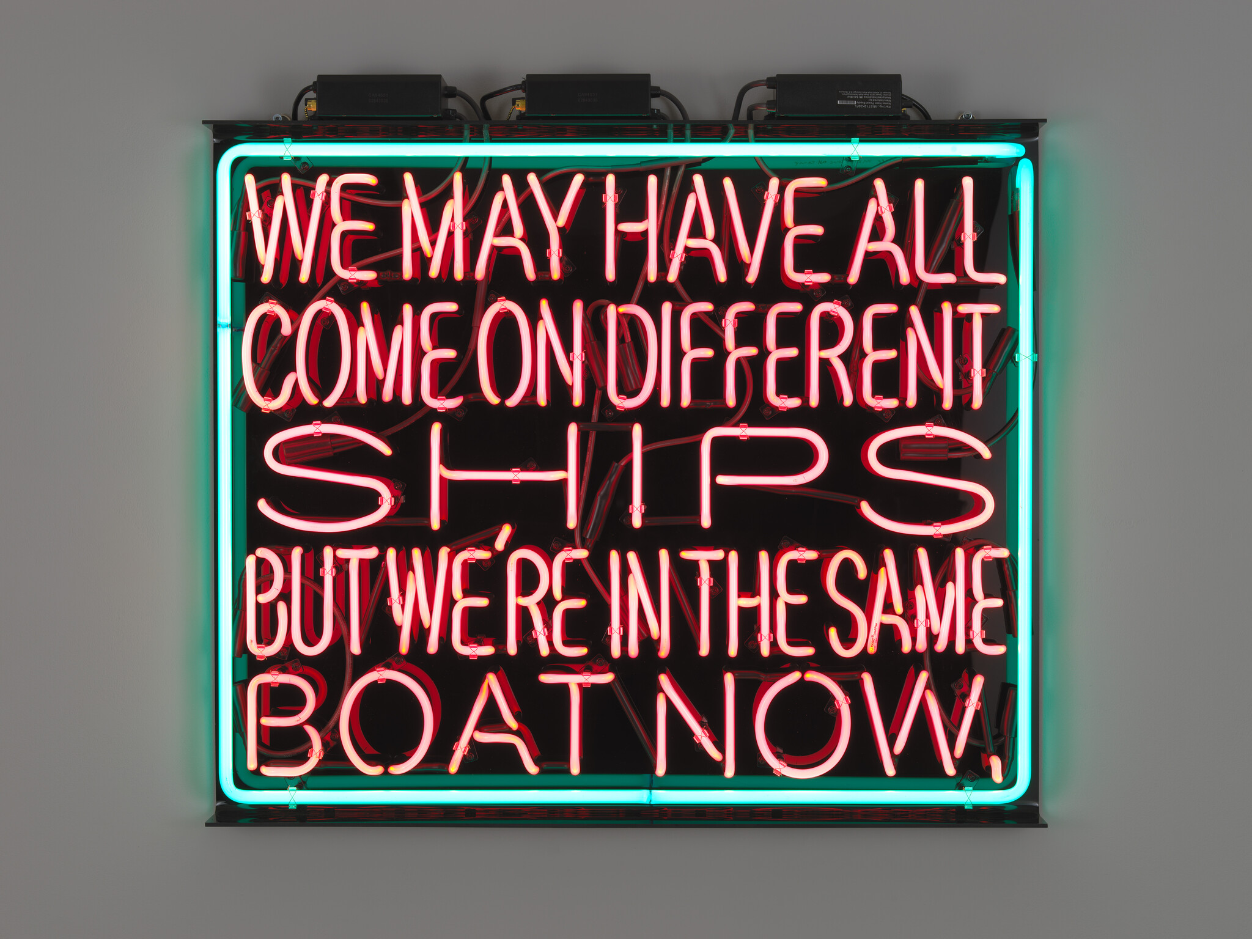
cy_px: 470
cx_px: 626
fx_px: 2785
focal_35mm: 77
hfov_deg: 25.3
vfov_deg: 19.1
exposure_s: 1/8
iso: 64
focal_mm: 120
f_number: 13
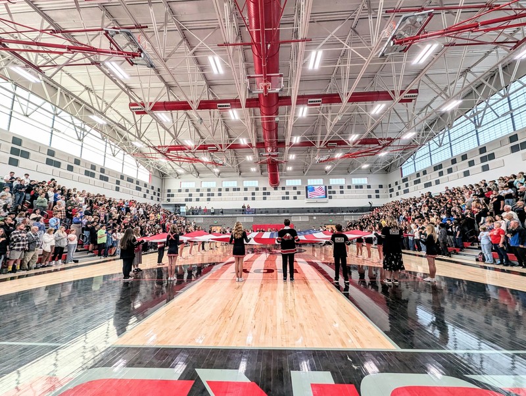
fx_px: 198
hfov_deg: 106.1
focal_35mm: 13
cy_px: 198
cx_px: 263
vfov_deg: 90.0
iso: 65
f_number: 2.2
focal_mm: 1.95
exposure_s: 1/186
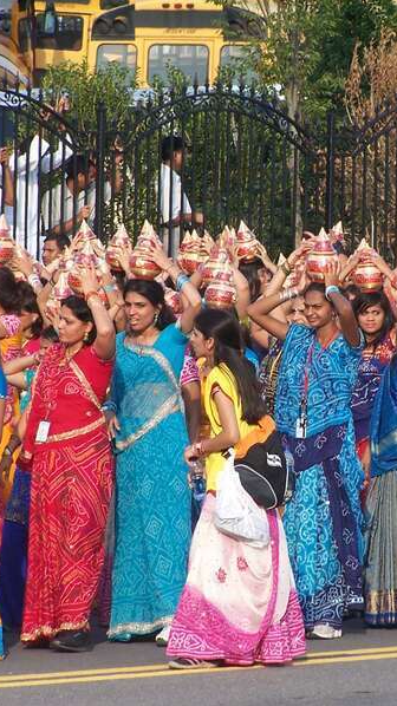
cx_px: 324
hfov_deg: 3.5
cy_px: 353
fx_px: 6499
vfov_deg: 6.2
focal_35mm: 347
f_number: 5
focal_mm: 39.5
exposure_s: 1/250
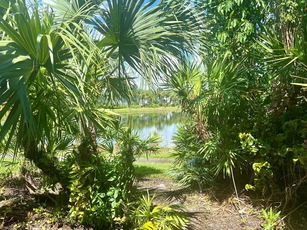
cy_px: 120
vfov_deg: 49.7
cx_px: 150
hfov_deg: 63.4
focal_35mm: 28
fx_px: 248
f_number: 1.5
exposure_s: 1/1511
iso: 50
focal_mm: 5.7
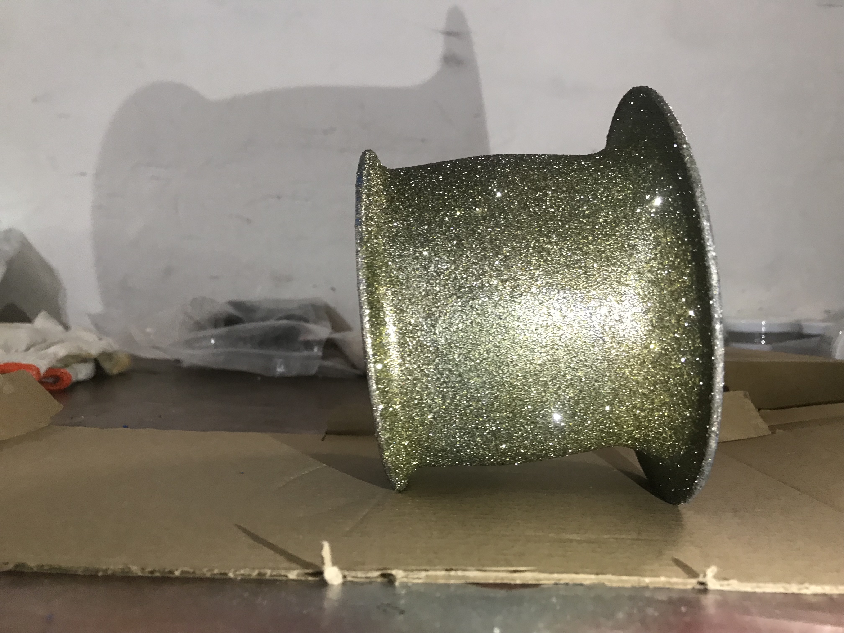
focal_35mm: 28
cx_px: 422
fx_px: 683
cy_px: 316
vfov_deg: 49.7
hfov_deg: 63.4
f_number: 1.8
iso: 64
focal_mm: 3.99
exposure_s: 1/17
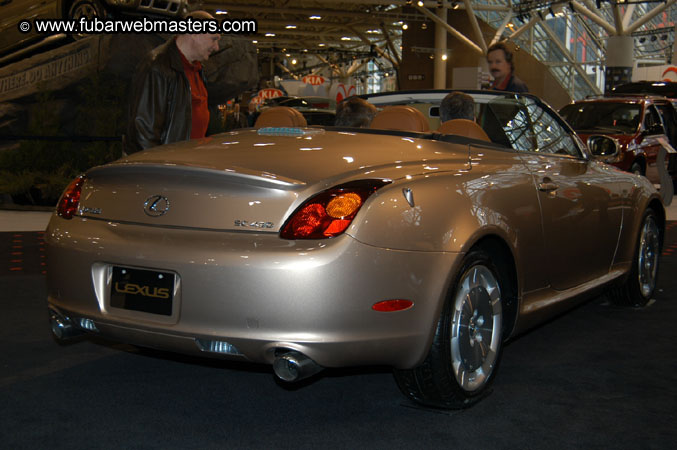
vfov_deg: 26.4
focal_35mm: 51
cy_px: 225
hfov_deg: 38.9
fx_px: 958
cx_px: 338
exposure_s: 1/60
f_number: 5
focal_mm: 34
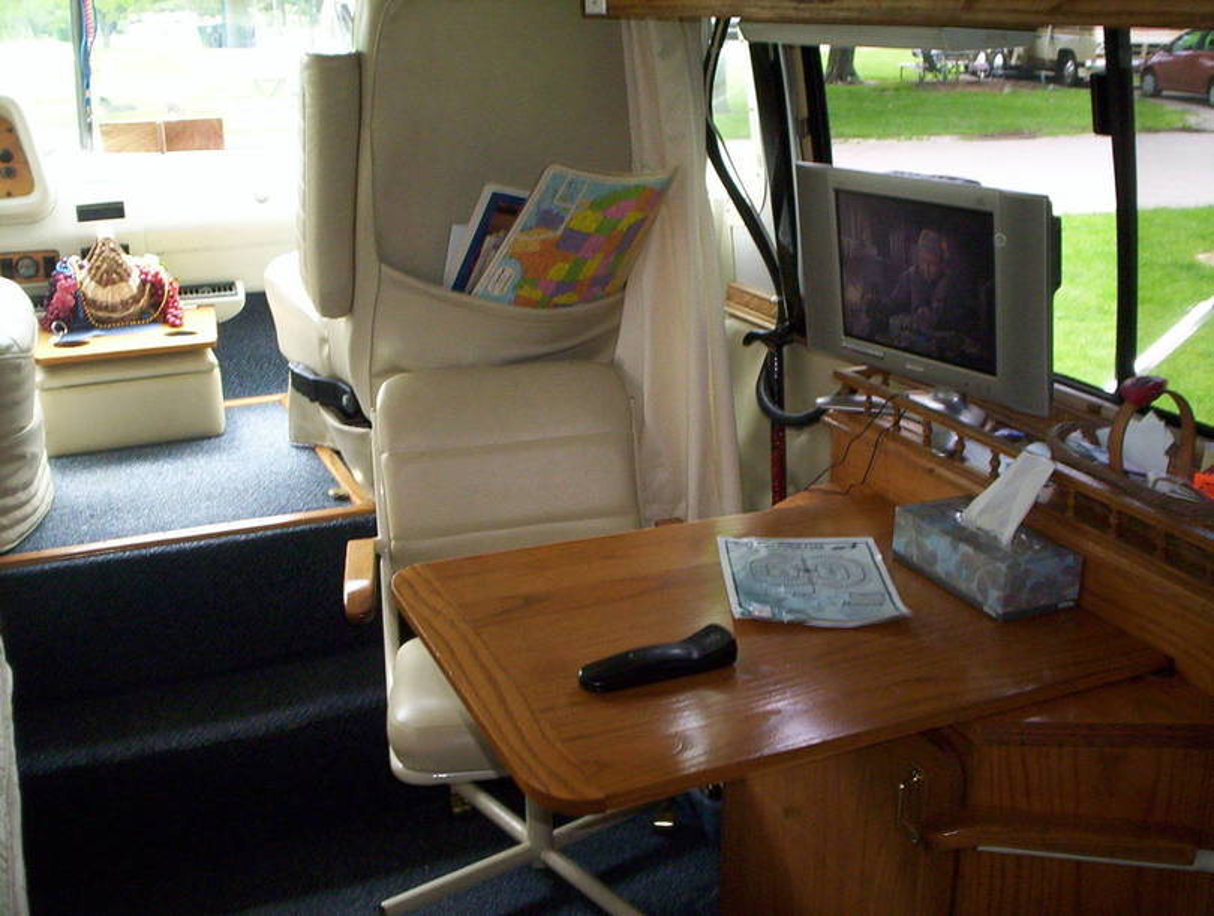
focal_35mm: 38
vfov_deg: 37.8
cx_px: 607
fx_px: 1335
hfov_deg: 48.9
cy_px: 458
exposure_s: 1/60
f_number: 4.5
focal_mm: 4.99
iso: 140
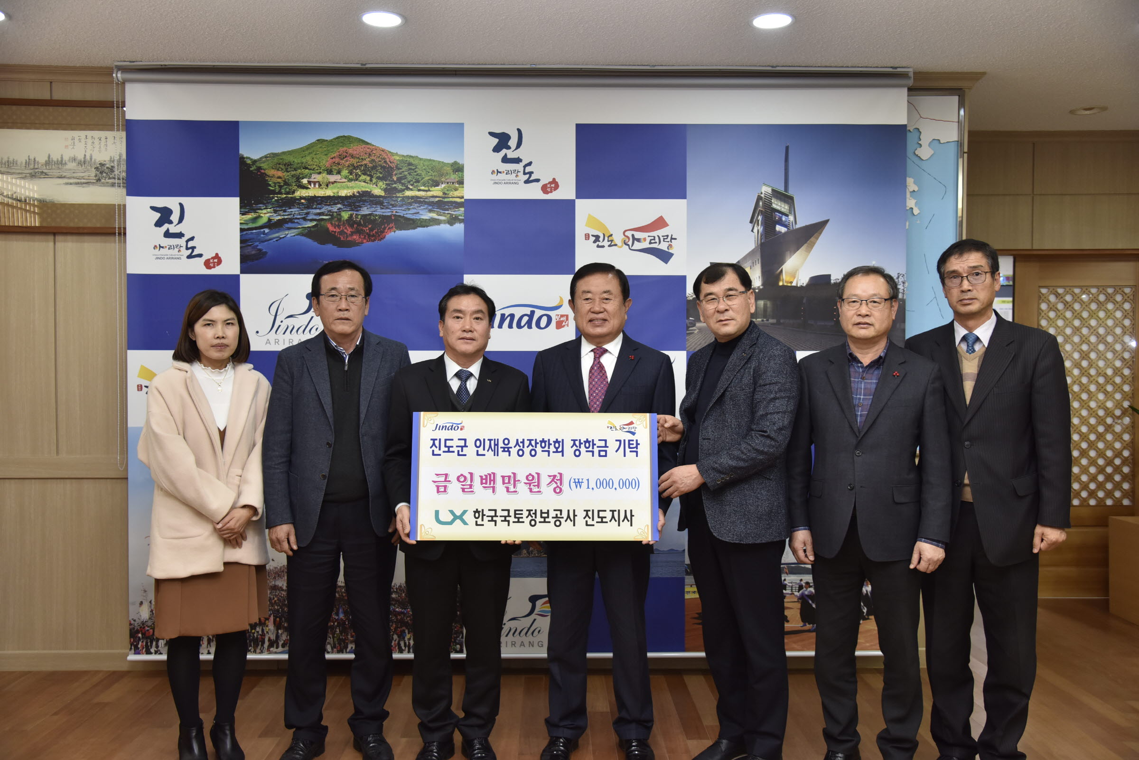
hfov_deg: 60.3
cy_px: 380
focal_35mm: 31
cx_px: 570
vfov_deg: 42.3
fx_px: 981
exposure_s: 1/125
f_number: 4.5
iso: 800
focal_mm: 31
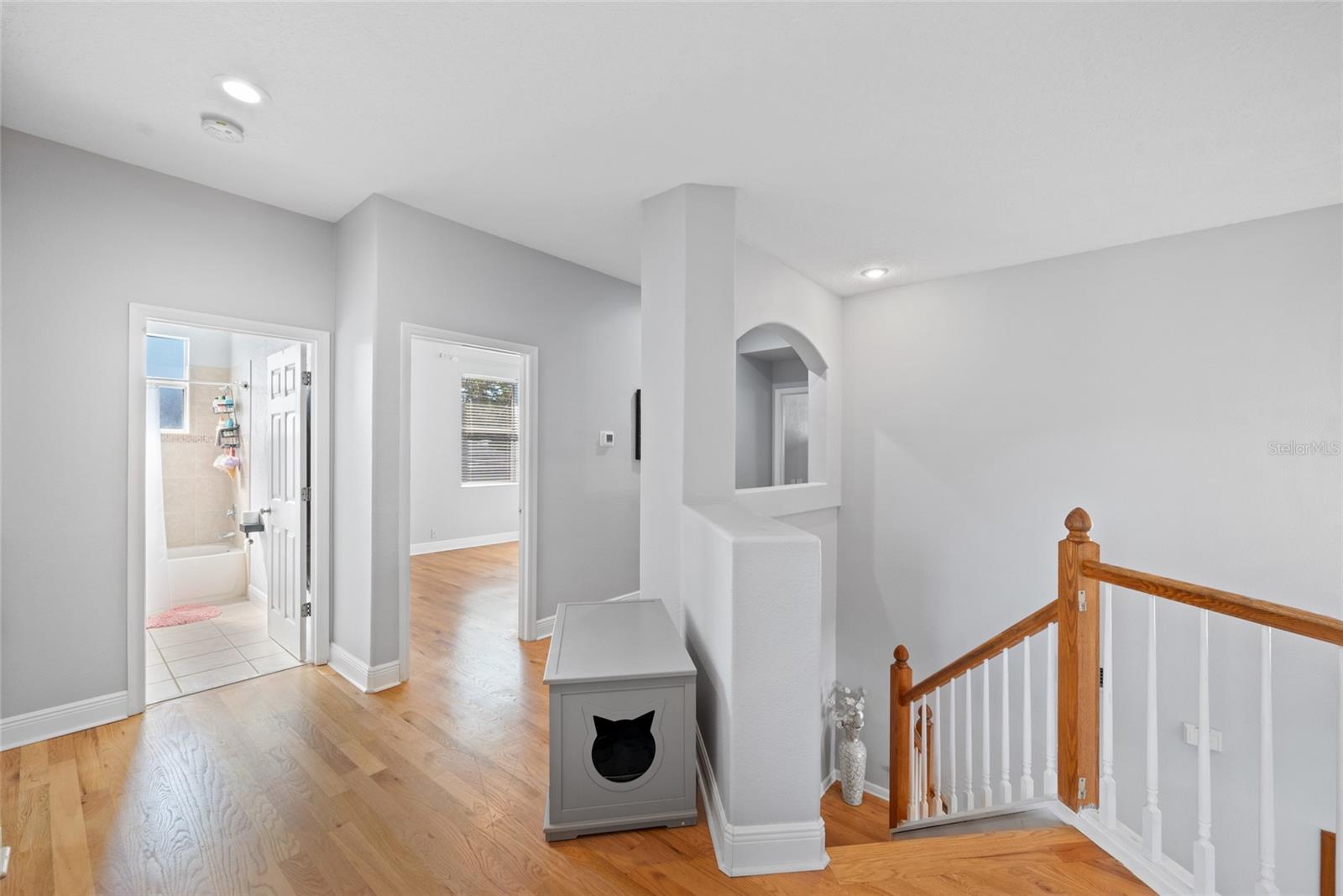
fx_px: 522
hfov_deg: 104.2
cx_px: 672
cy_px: 448
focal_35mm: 14
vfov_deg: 81.2
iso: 250
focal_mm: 14
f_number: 9
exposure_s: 1/2.5
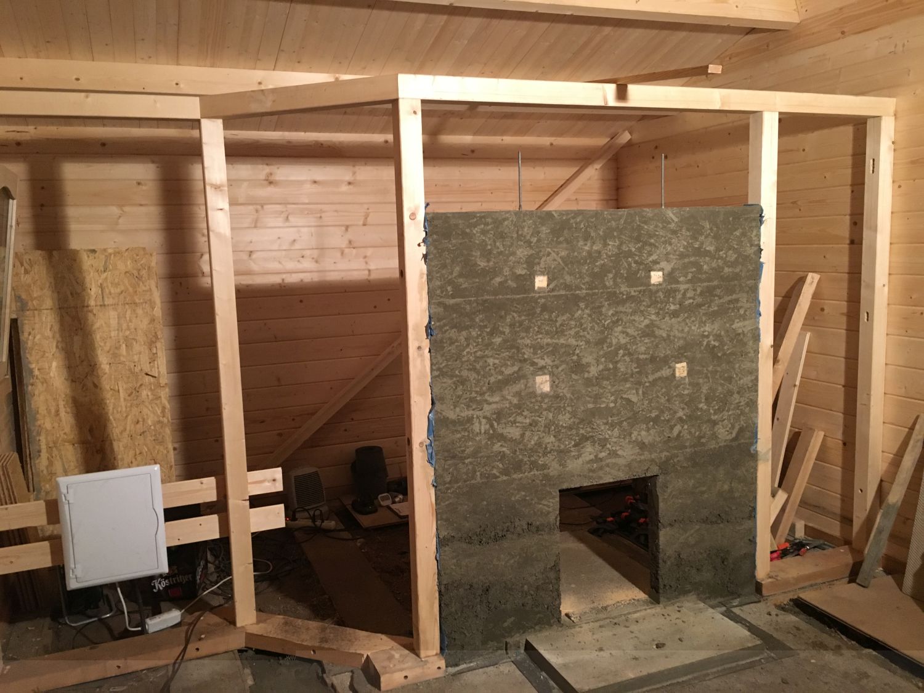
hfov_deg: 61.7
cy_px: 346
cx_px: 462
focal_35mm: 29
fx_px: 774
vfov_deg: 48.2
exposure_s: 1/33
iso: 200
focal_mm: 4.15
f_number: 2.2
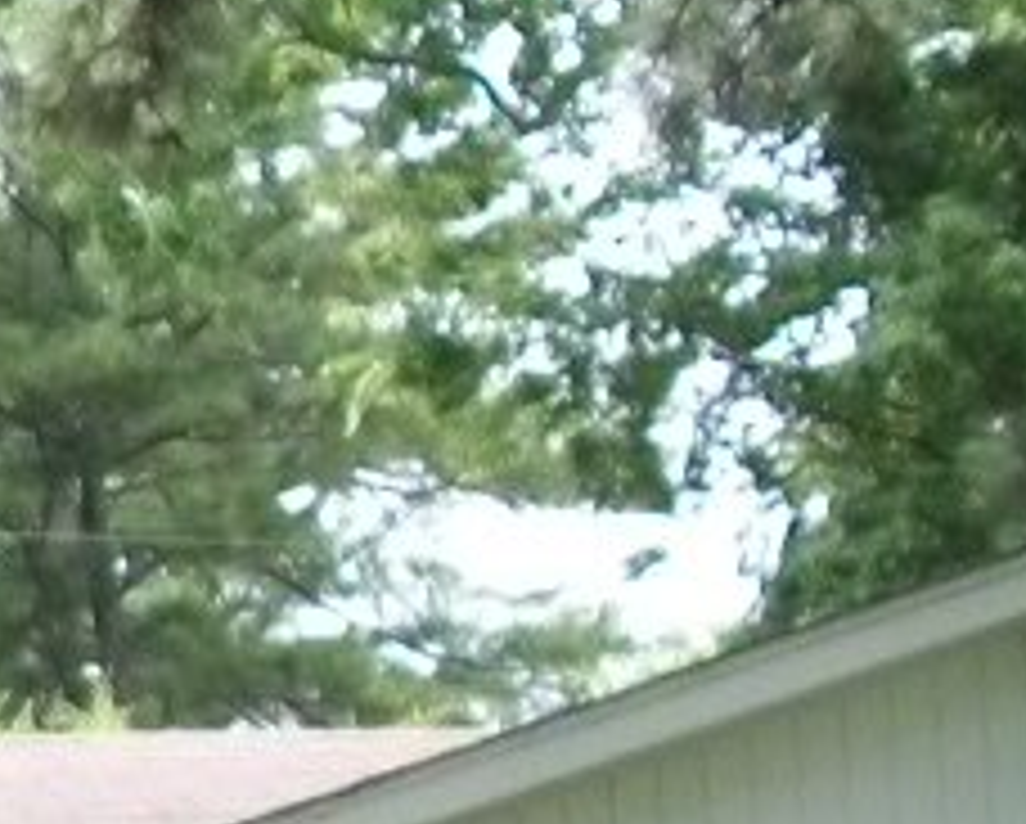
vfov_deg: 8.6
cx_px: -1318
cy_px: 1301
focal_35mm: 175
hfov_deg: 9.9
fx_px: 5321
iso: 80
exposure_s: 1/250
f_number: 2.9
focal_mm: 5.7
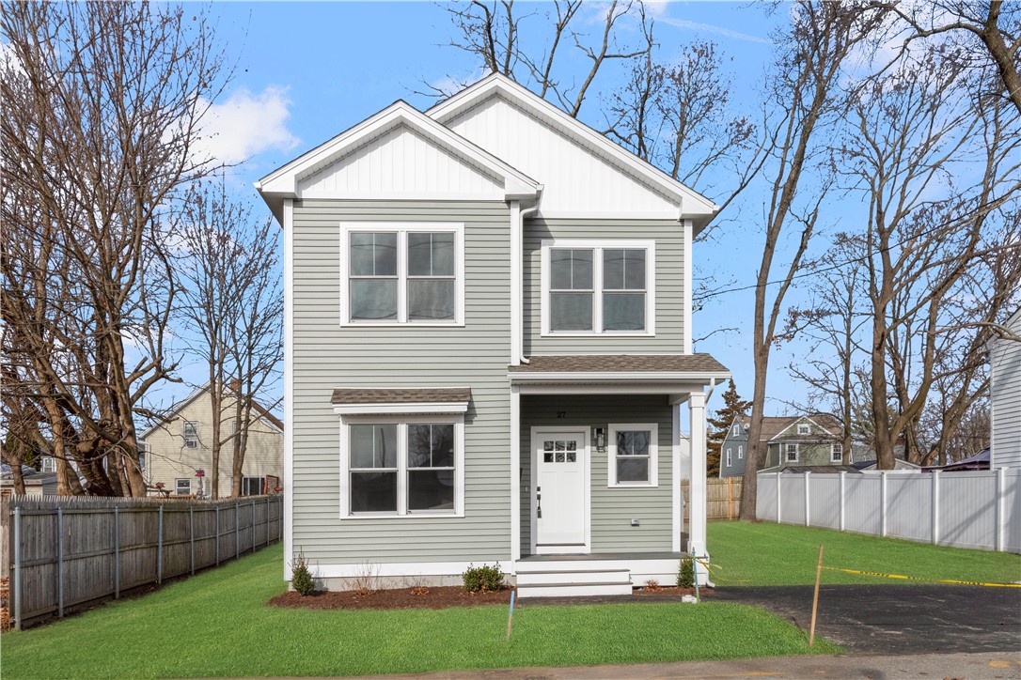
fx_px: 766
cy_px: 340
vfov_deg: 47.9
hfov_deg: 67.4
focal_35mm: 27
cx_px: 510
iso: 400
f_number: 14
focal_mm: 18
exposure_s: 1/640
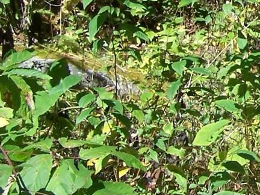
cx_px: 506
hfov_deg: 10.2
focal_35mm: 180
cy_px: 37
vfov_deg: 8.2
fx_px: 1352
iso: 64
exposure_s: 1/320
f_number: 4
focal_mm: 6.3
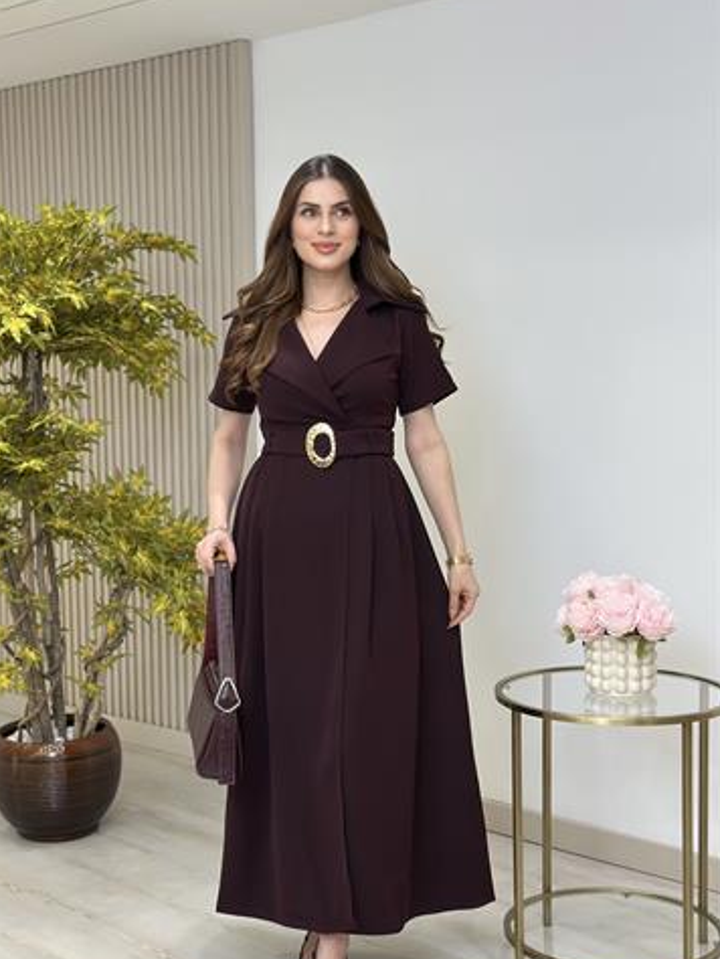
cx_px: 318
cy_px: 517
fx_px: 1496
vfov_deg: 35.5
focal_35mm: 54
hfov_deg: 27.0
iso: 64
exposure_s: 1/138
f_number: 1.78
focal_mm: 6.86
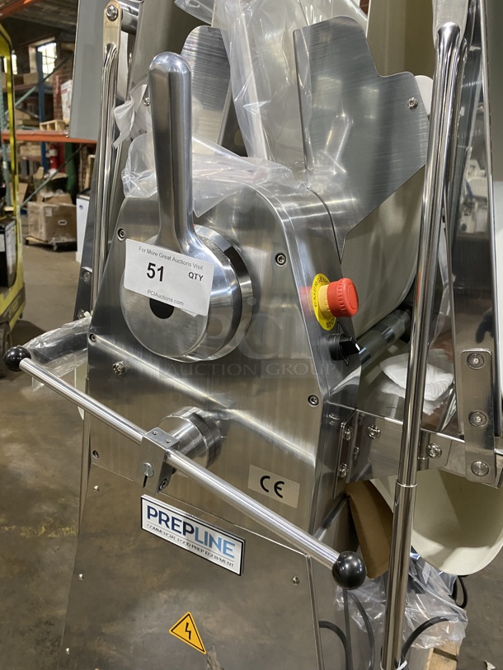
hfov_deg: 53.1
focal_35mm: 26
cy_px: 335
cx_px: 252
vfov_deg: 67.3
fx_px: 504
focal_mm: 4.25
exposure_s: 1/60
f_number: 1.8
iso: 200
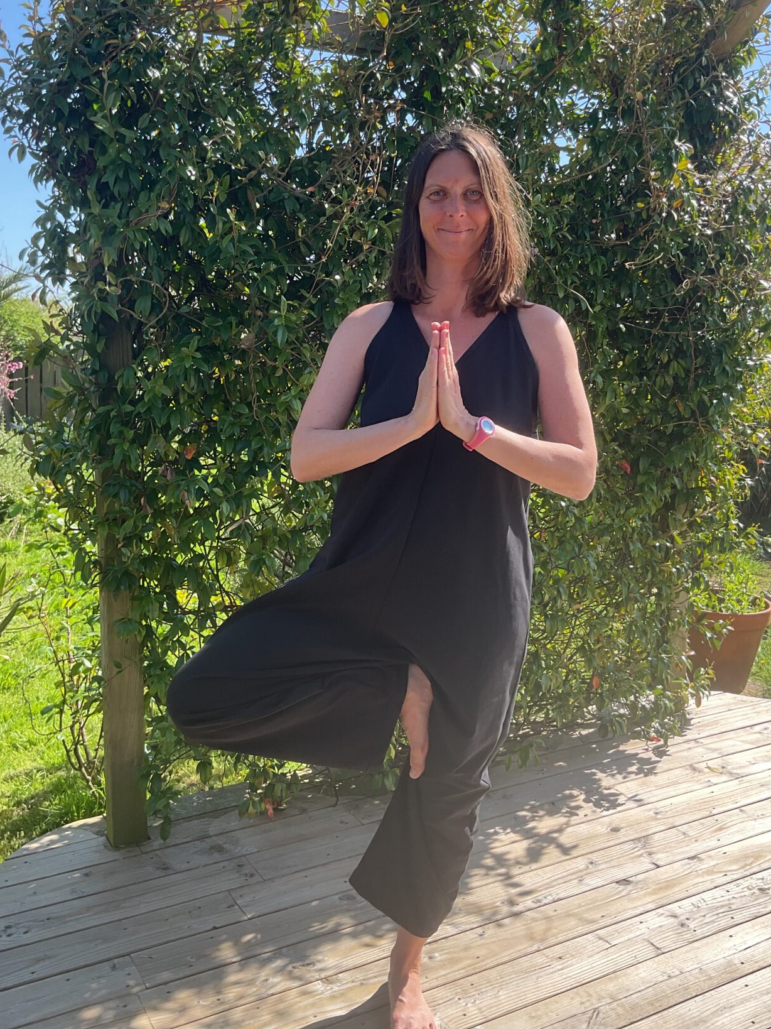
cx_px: 385
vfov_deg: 53.9
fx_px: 1010
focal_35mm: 34
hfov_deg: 41.8
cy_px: 479
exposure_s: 1/469
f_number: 1.8
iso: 16
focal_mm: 3
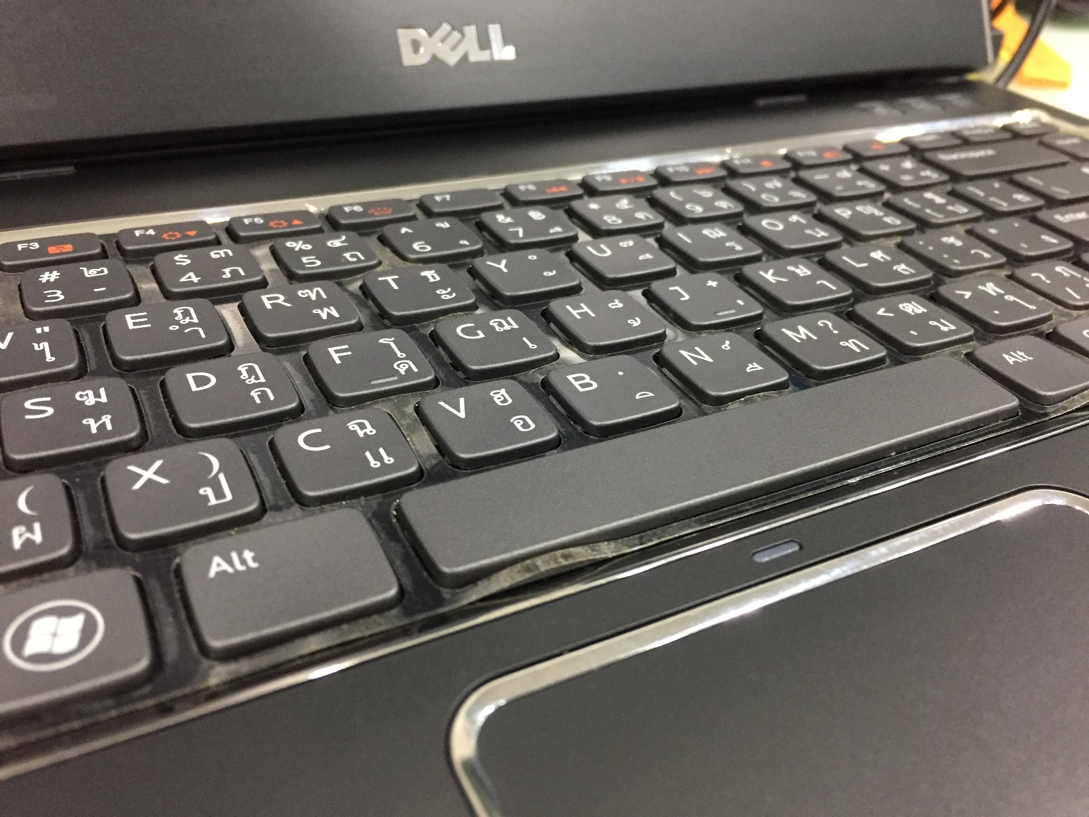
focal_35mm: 29
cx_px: 544
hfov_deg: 61.7
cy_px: 408
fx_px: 912
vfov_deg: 48.2
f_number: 2.2
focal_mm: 4.15
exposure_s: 1/25
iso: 250
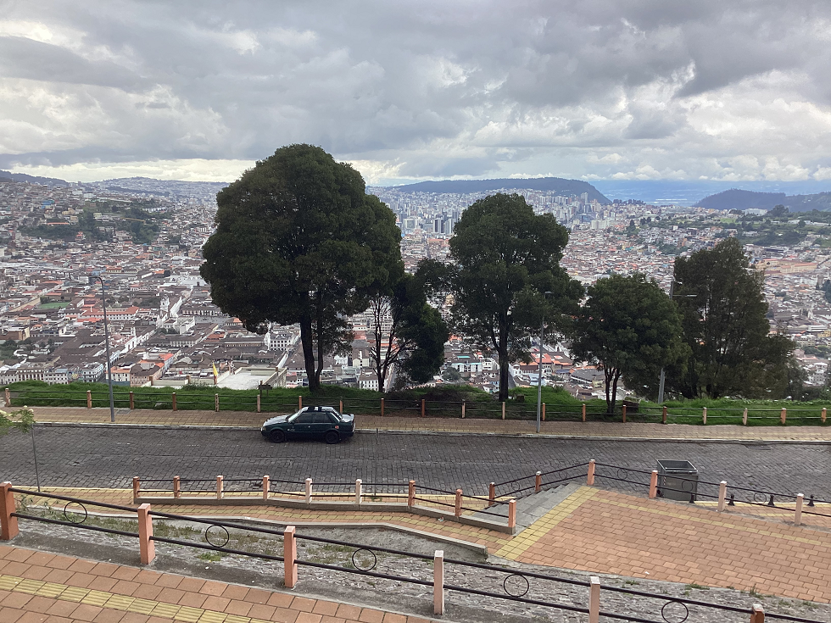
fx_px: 744
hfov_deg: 58.4
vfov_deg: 45.4
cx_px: 416
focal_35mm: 31
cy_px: 312
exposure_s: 1/574
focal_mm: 3.3
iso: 25
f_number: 2.4
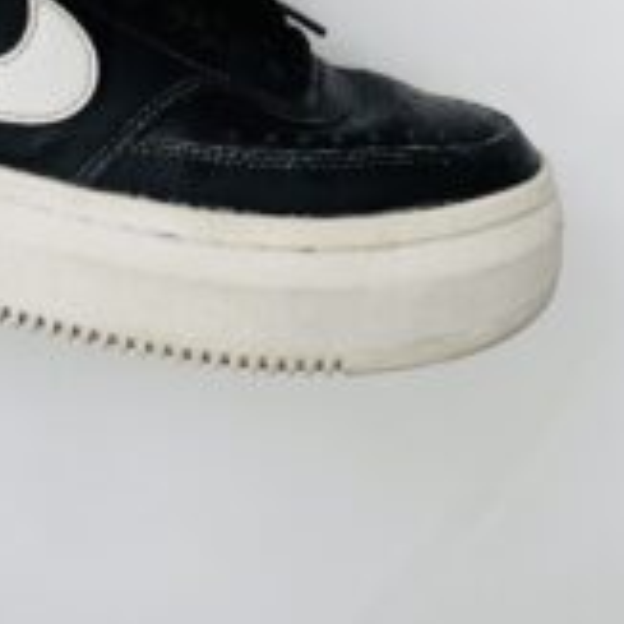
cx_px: 130
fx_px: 1061
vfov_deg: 28.4
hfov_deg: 32.0
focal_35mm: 52
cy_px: -130
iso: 50
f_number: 1.78
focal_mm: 6.76
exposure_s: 1/120
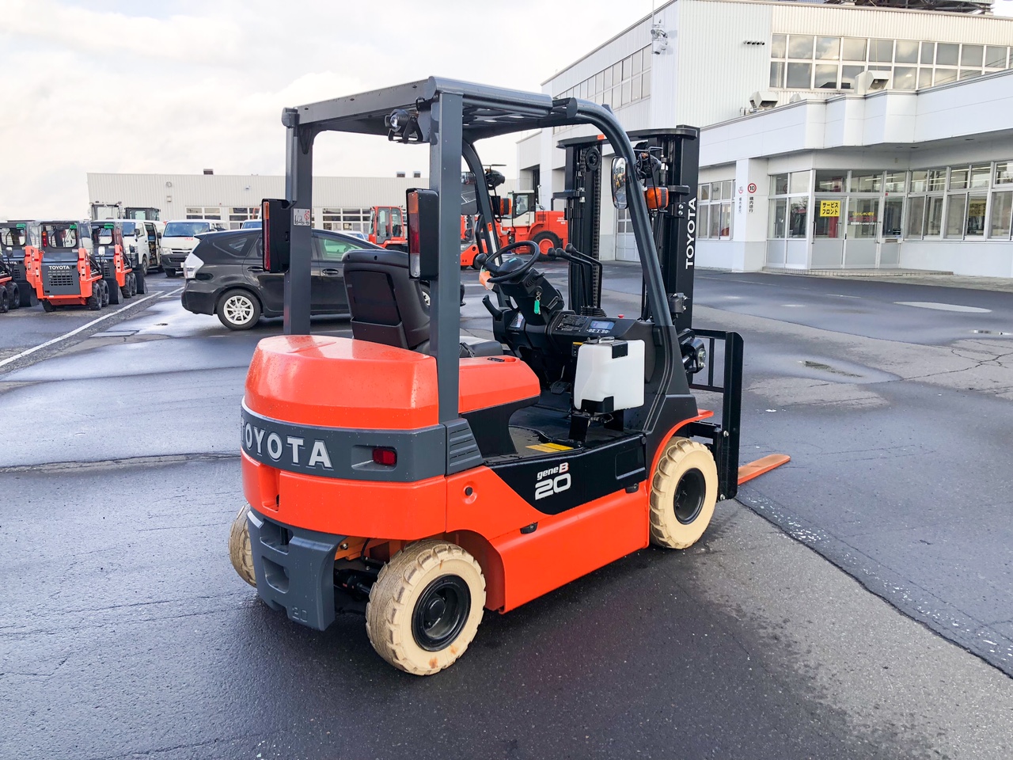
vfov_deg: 49.7
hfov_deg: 63.4
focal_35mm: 28
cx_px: 506
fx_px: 819
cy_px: 380
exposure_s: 1/280
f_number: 1.8
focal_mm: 3.99
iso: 20
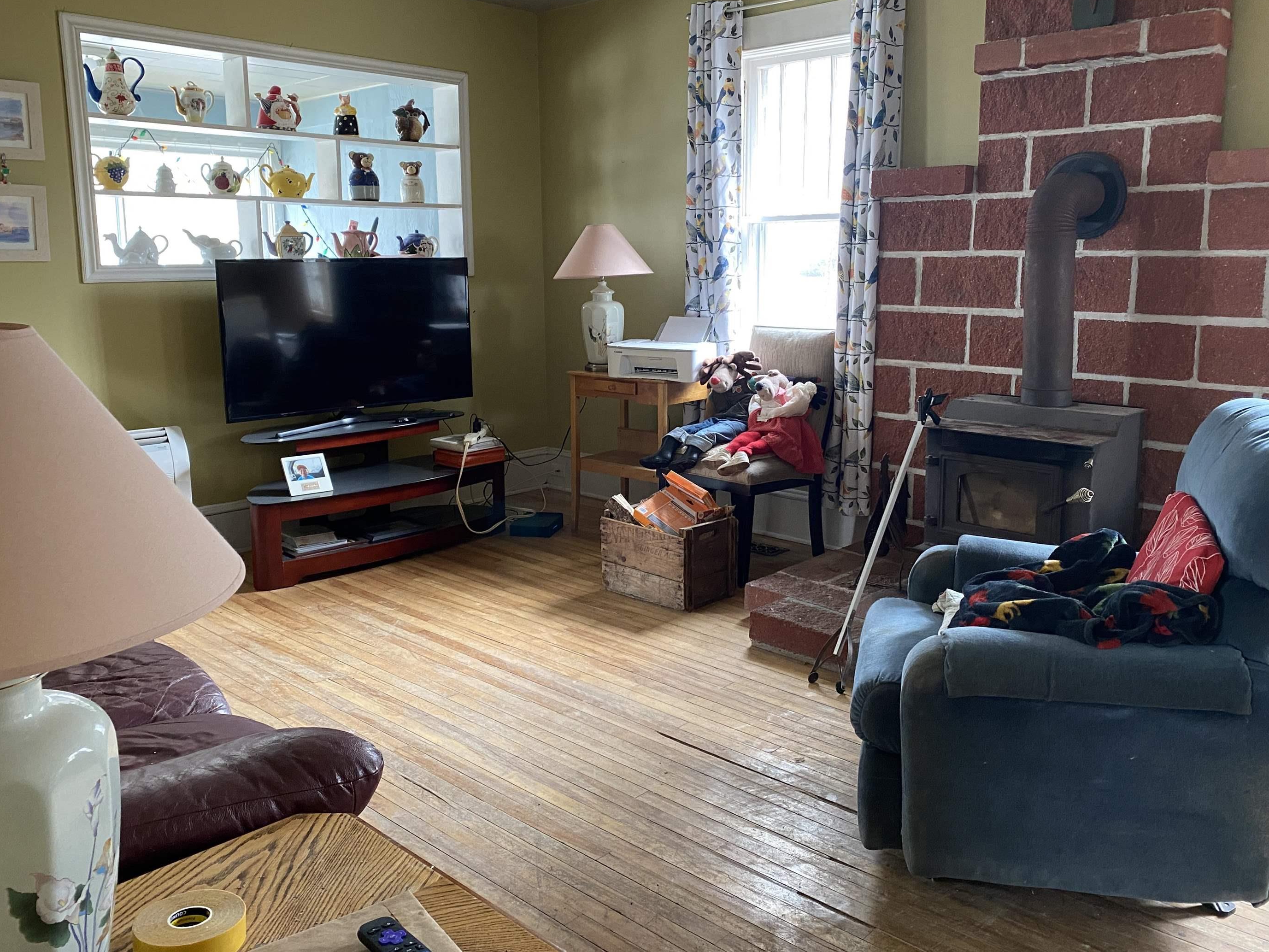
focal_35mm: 29
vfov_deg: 48.1
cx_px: 654
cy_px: 422
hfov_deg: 61.6
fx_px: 1063
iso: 320
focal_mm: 4.25
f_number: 1.8
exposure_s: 1/60
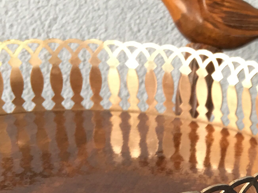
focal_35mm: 90
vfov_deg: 15.9
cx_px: 286
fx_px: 671
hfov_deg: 20.7
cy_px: 215
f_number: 2.2
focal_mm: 4.15
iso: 50
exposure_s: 1/17
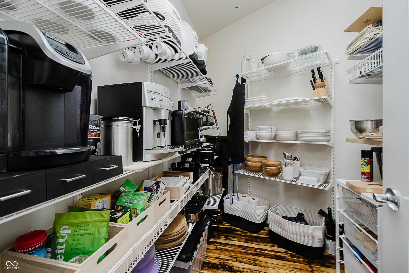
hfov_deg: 100.4
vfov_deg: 77.3
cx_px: 204
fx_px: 170
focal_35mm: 15
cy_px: 136
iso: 500
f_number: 5
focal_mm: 10
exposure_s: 1/5
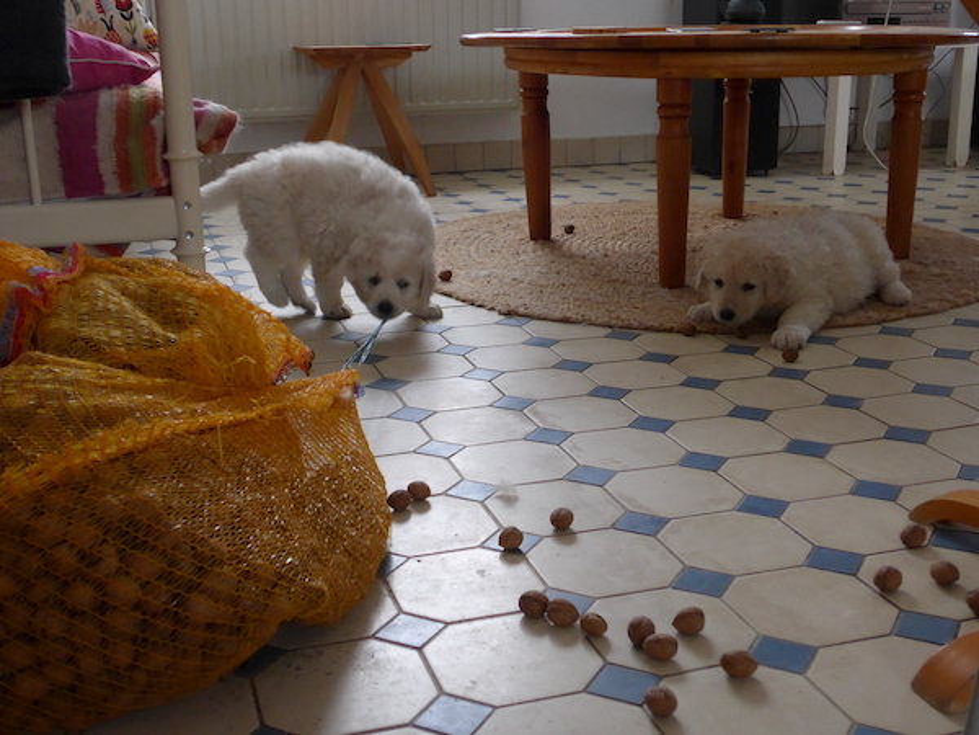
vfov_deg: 32.9
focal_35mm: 44
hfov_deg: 42.9
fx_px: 1244
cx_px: 490
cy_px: 368
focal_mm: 9
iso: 800
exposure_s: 1/80
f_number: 2.8
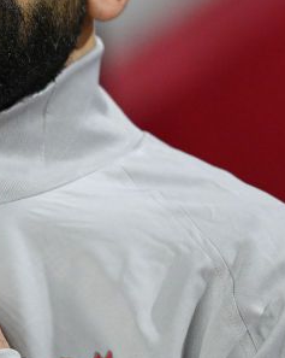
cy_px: 62
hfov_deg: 1.2
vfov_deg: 1.5
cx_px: -30
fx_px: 13686
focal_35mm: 1296
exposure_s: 1/1000
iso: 3200
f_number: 3.2
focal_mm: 400
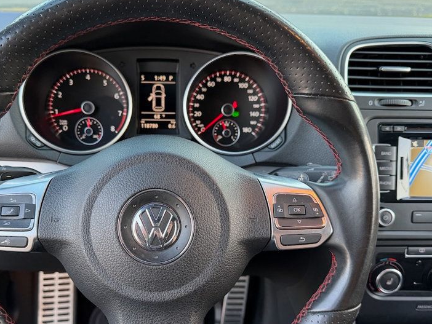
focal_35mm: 35
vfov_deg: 40.4
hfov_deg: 52.4
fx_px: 437
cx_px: 180
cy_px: 204
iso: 250
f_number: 1.78
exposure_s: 1/60
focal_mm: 6.76
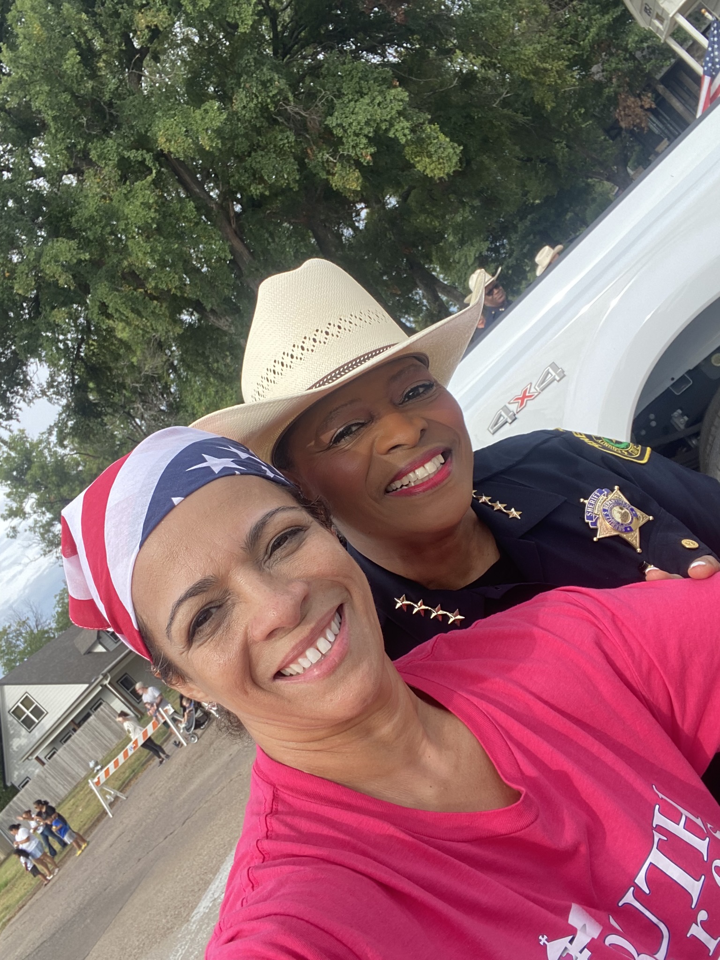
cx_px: 360
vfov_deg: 60.0
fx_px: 832
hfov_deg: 46.8
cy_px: 480
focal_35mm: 30
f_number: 2.2
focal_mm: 2.71
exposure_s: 1/236
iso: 25
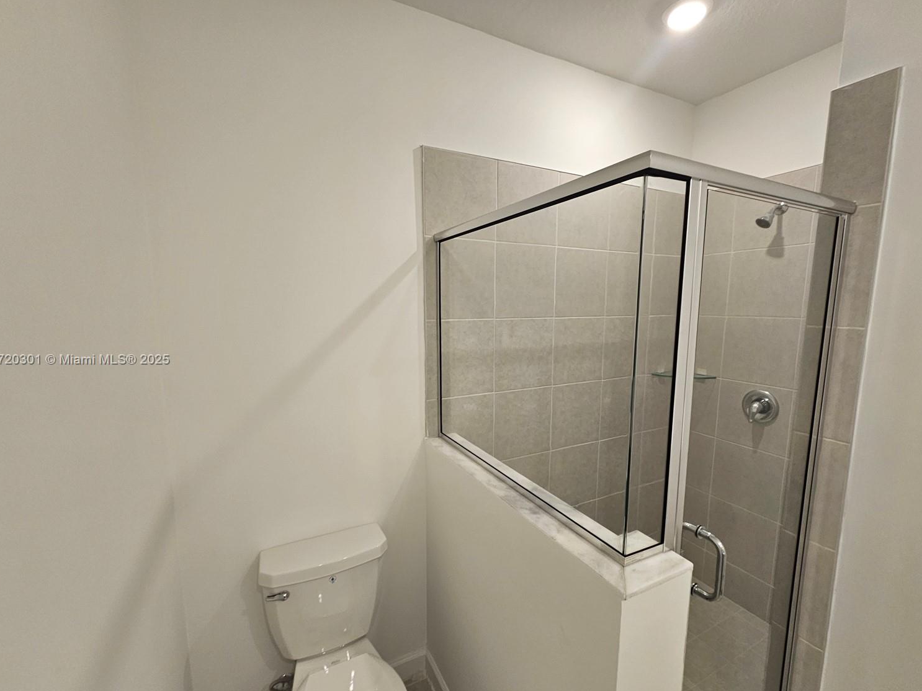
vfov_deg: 85.6
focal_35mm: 14
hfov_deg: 102.1
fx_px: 373
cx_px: 467
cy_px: 360
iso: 100
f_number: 2.2
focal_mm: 2.2
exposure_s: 1/60
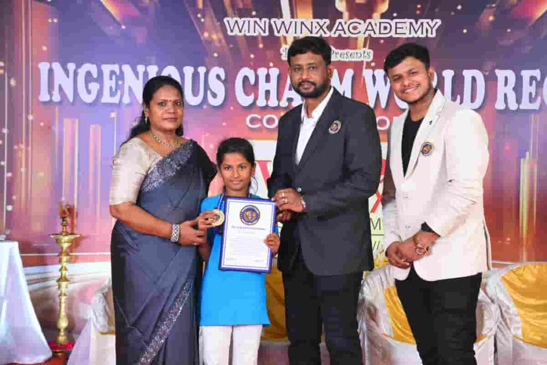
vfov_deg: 18.9
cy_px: 182
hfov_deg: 28.1
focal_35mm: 72
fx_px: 1094
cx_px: 274
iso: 500
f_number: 7.1
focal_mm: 48
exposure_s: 1/160
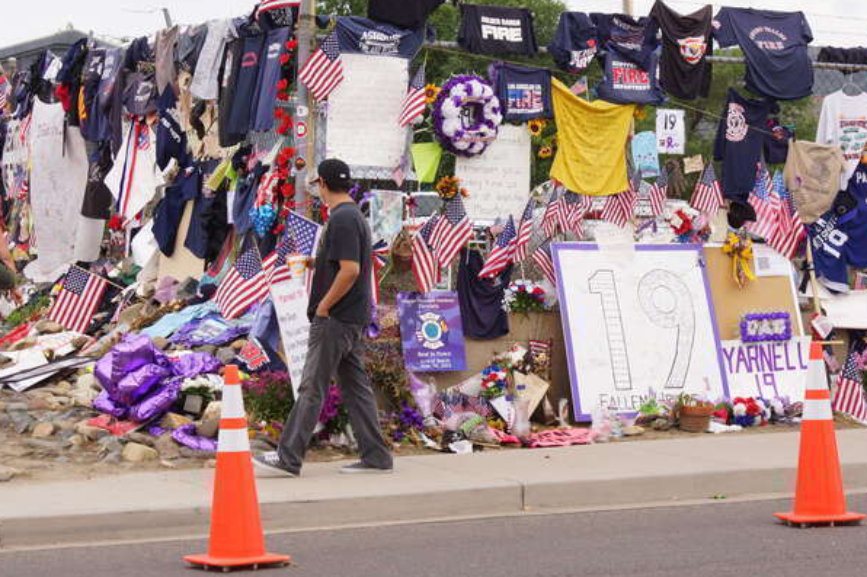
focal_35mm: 111
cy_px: 204
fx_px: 2664
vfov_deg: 12.4
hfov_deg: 18.5
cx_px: 447
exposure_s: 1/400
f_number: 10
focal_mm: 55
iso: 400
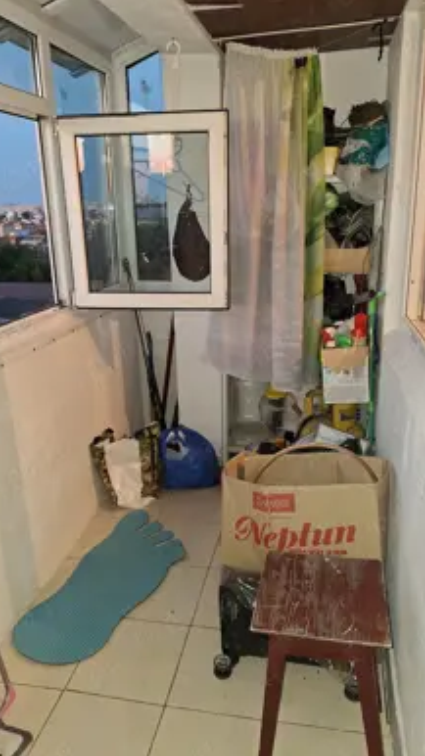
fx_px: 521
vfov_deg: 71.9
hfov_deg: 44.4
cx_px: 210
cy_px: 366
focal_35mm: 26
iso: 250
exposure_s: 1/33
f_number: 1.8
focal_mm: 5.54
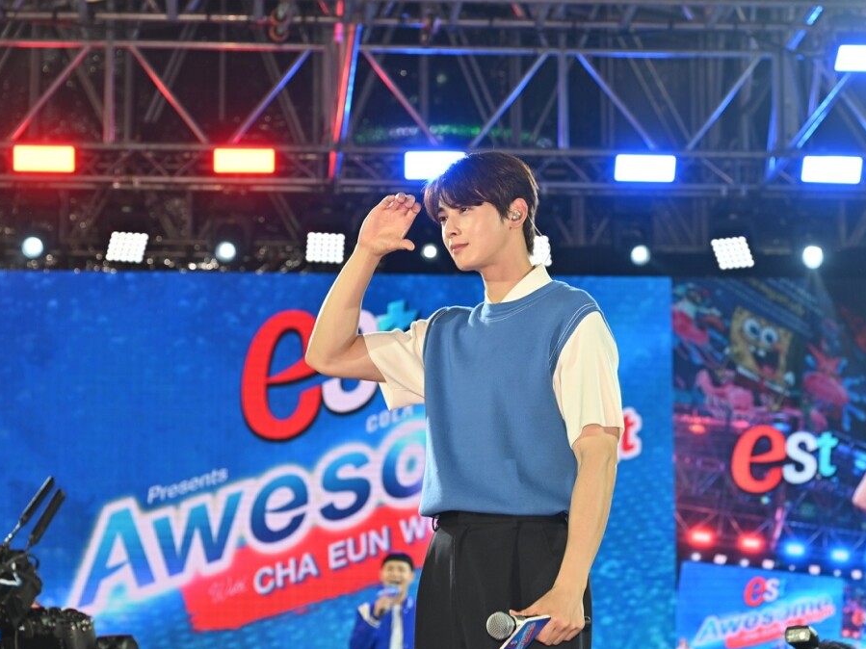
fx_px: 2601
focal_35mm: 104
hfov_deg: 18.9
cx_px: 487
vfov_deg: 14.2
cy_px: 327
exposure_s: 1/160
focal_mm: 95
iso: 640
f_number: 5.6
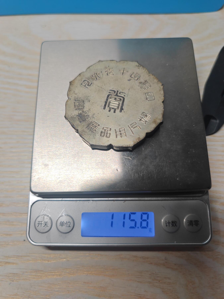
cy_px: 150
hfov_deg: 51.4
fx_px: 233
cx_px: 112
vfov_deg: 65.3
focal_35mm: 27
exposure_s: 1/130
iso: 50
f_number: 1.6
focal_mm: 7.62
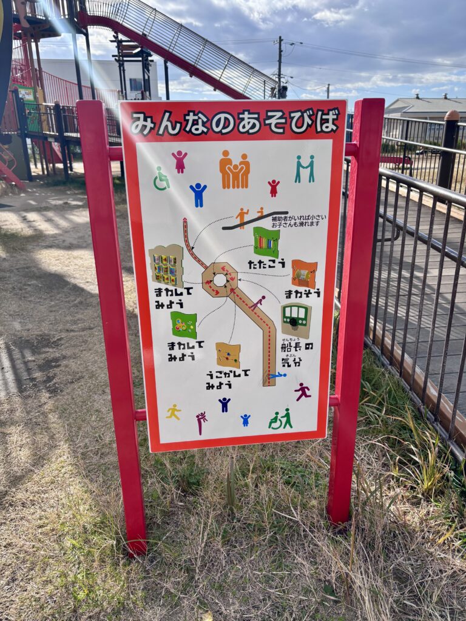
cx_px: 233
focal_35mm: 26
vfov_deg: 67.3
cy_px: 310
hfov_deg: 53.1
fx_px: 467
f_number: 1.6
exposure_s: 1/2710
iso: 50
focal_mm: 5.96
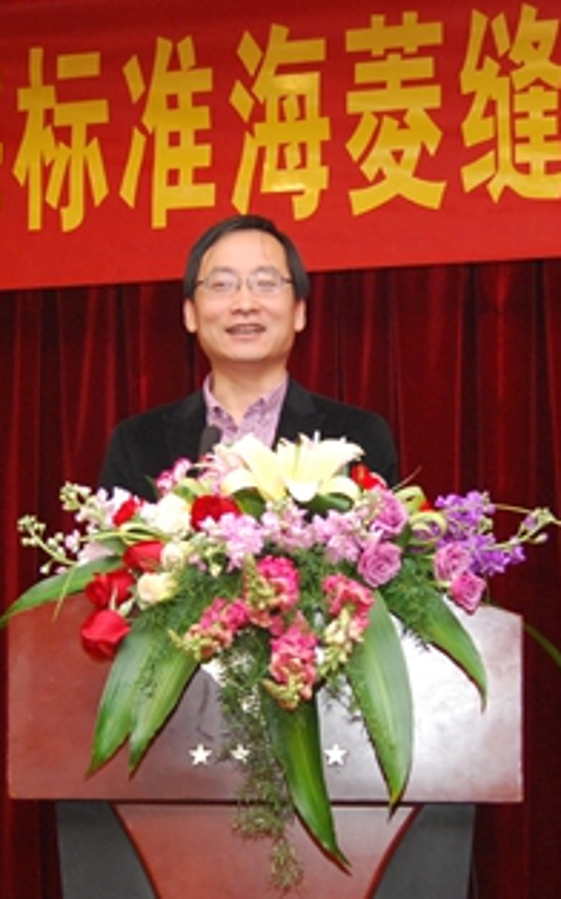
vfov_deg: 27.1
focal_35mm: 76
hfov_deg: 17.1
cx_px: 318
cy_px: 550
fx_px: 1861
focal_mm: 26
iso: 900
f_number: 4
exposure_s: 1/60
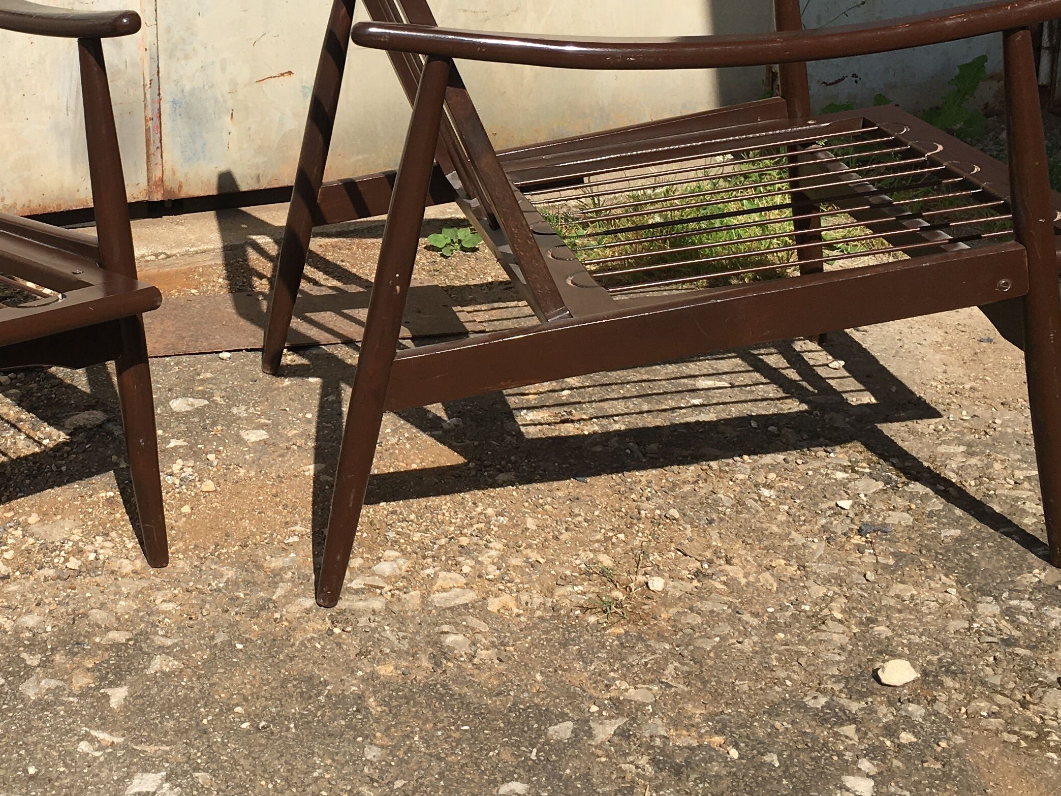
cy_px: 165
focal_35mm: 56
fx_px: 1716
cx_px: 241
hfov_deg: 33.5
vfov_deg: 25.7
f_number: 2.2
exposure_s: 1/1972
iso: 25
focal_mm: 4.15
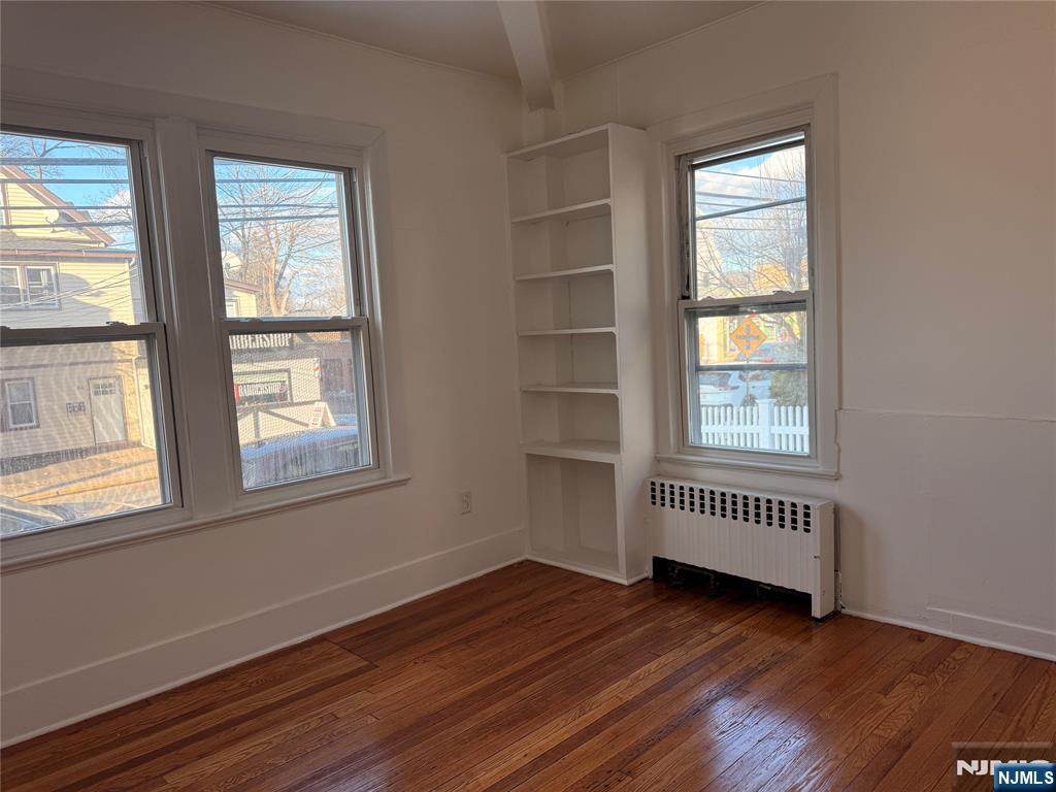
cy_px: 396
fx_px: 732
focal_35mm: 24
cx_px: 528
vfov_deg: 56.8
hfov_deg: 71.6
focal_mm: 6.76
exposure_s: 1/360
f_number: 1.78
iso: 100
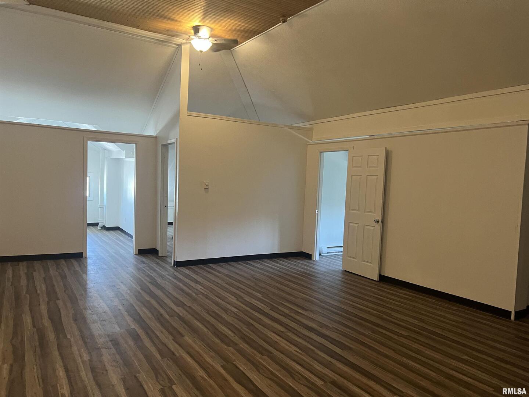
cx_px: 264
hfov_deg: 67.3
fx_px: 397
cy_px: 198
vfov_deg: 53.1
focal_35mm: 26
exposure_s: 1/60
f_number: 1.5
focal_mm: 5.7
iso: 250
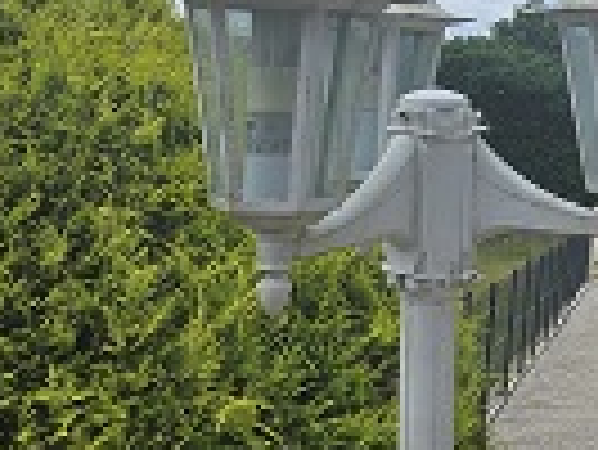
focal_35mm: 72
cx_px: 724
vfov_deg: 20.0
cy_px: 22
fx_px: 1245
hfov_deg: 24.4
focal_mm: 5
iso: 50
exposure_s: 1/6653
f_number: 1.8
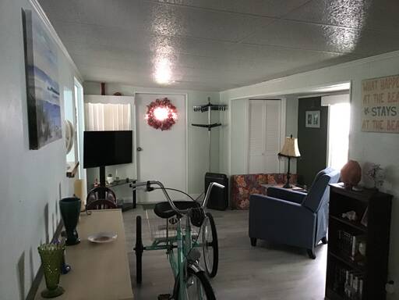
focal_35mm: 31
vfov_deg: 45.4
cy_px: 150
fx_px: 357
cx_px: 200
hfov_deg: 58.4
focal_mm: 3.3
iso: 400
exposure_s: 1/15
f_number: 2.4
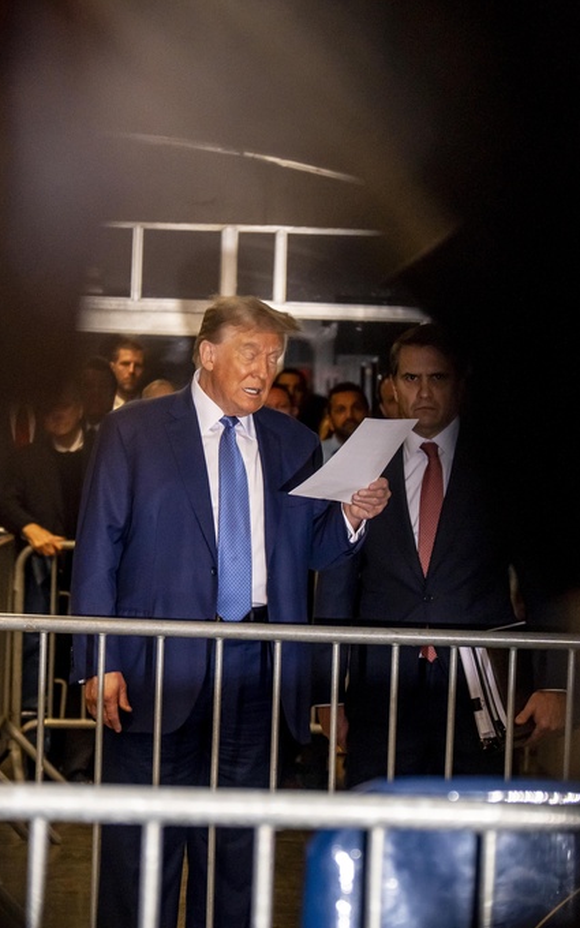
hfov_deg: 6.1
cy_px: 465
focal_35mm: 215
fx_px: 5438
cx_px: 262
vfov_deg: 9.8
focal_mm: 140
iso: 3200
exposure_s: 1/125
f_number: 5.6
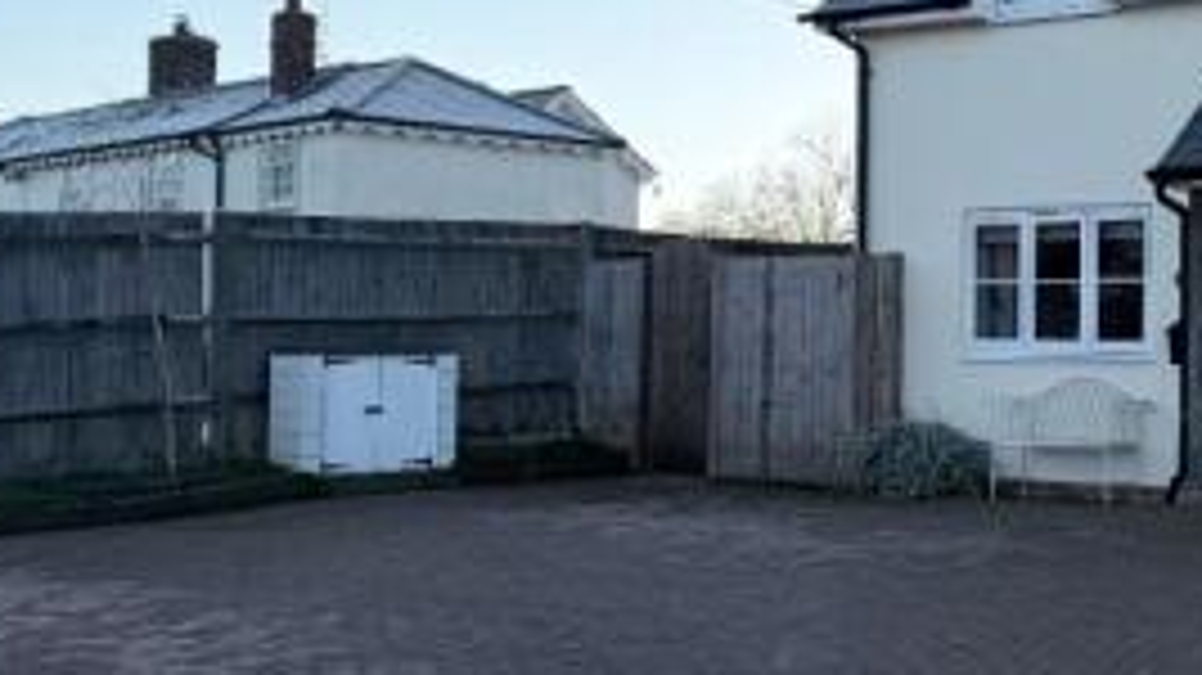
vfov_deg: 21.0
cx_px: 1173
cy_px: 290
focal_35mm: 57
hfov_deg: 33.8
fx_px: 1816
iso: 80
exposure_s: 1/1812
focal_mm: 6.76
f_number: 1.78
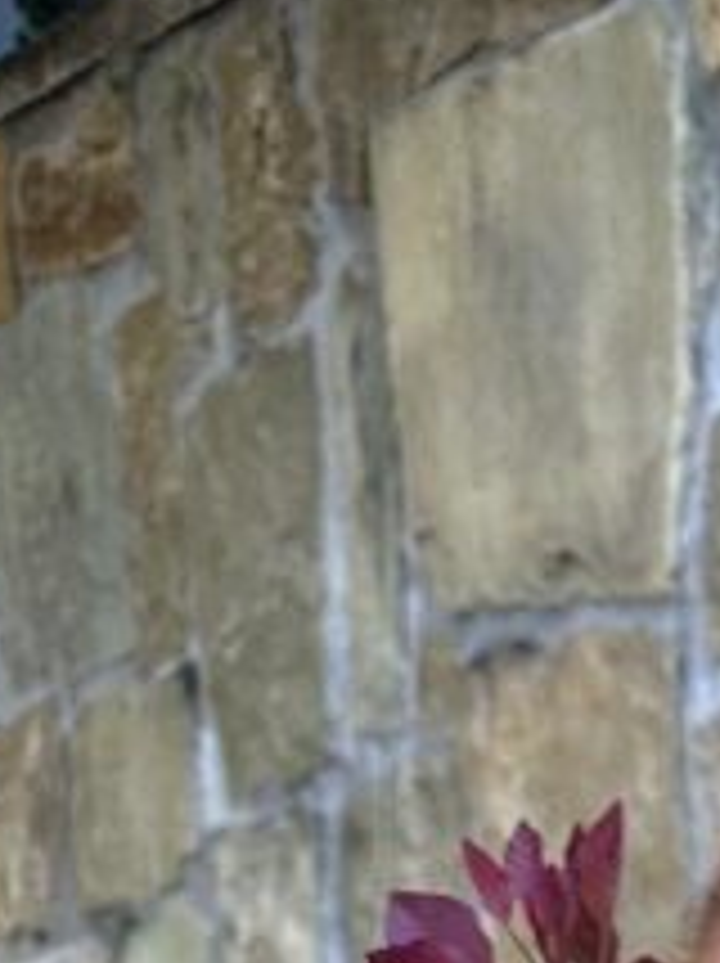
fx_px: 3196
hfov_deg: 11.2
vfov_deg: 14.4
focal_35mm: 115
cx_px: 1588
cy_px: 1908
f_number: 1.78
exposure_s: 1/121
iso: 64
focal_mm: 6.86
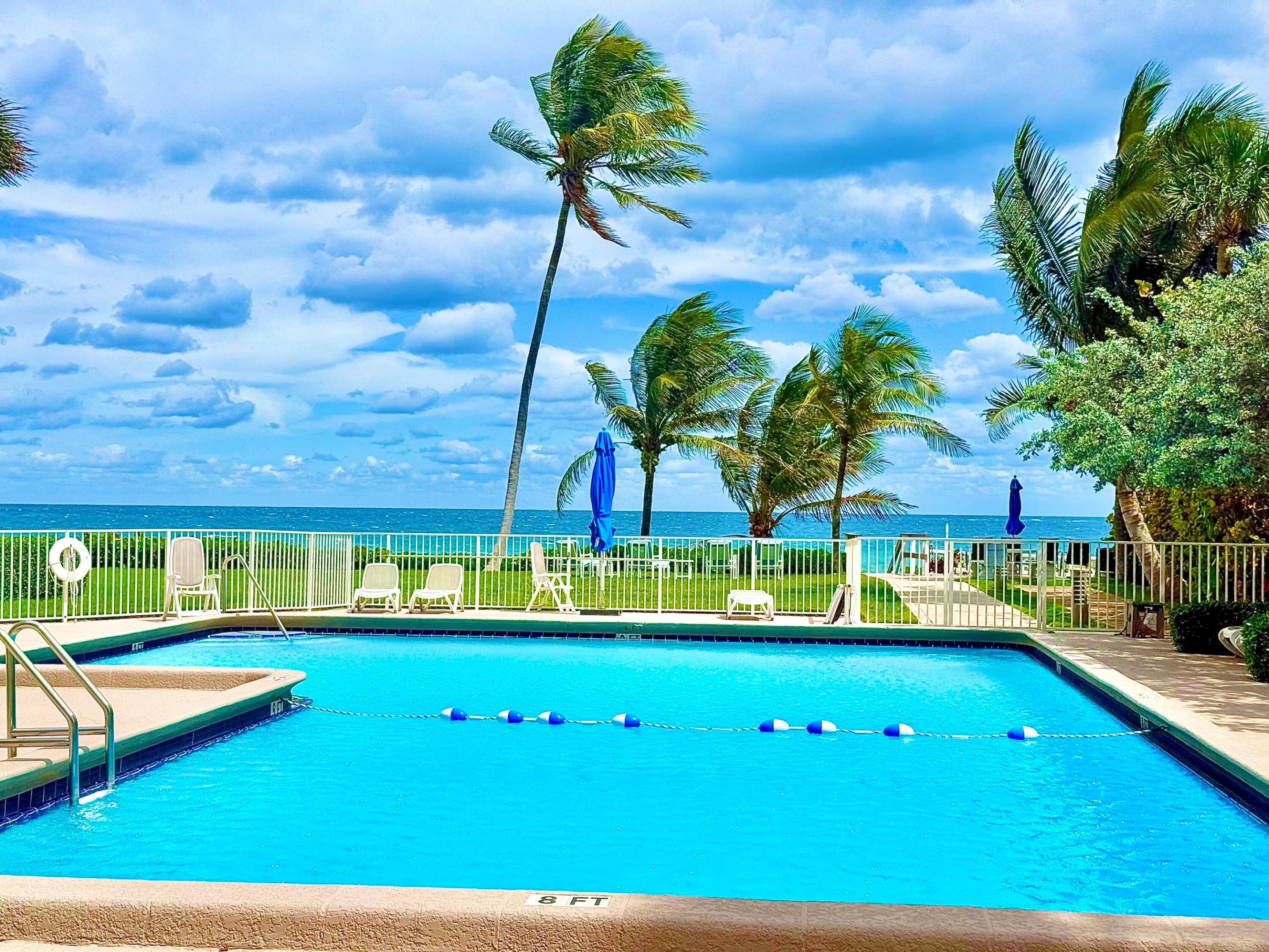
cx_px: 634
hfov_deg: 39.7
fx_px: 1760
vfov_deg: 30.3
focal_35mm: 48
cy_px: 476
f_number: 1.78
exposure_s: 1/11364
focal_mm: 6.76
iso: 80
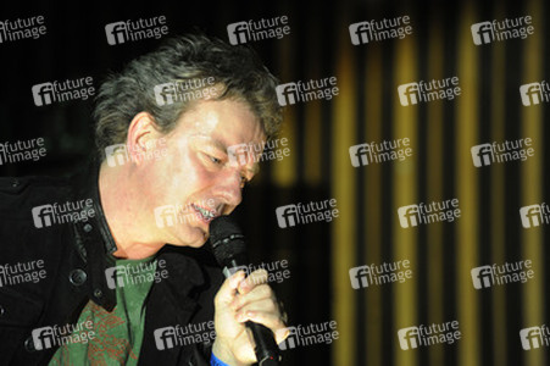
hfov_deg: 10.3
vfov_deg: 6.9
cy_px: 183
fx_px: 3053
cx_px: 275
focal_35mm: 200
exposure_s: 1/80
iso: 3200
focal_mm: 200
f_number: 5.6
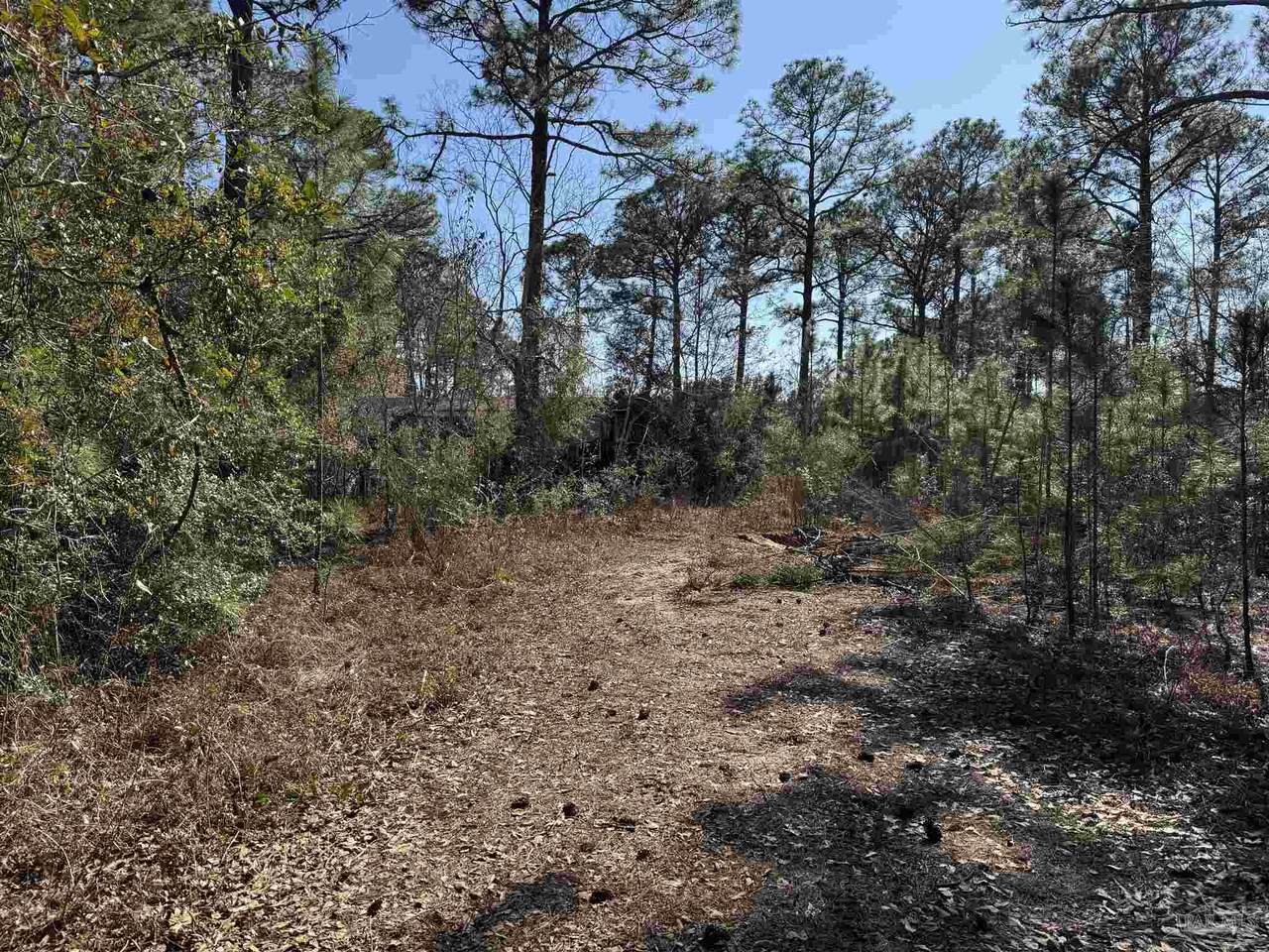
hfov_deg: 71.6
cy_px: 476
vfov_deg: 56.8
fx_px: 880
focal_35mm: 24
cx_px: 634
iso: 80
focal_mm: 6.76
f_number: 1.78
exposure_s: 1/2252
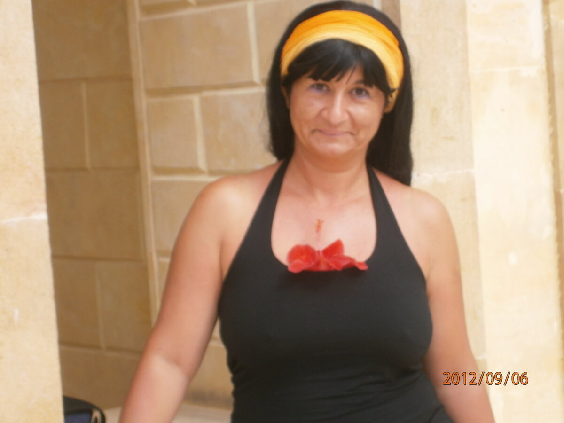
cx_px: 282
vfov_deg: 13.3
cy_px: 212
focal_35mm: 111
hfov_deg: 17.7
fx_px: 1809
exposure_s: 1/125
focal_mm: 19.6
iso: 80
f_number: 5.8
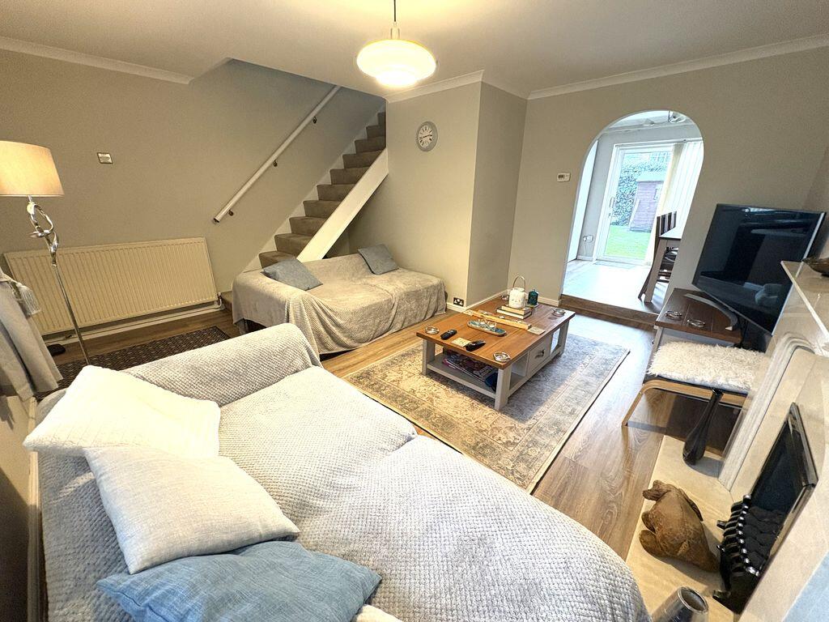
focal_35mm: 14
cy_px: 311
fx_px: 335
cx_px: 414
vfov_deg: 85.7
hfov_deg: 102.1
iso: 320
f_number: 2.2
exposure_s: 1/50
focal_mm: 2.22
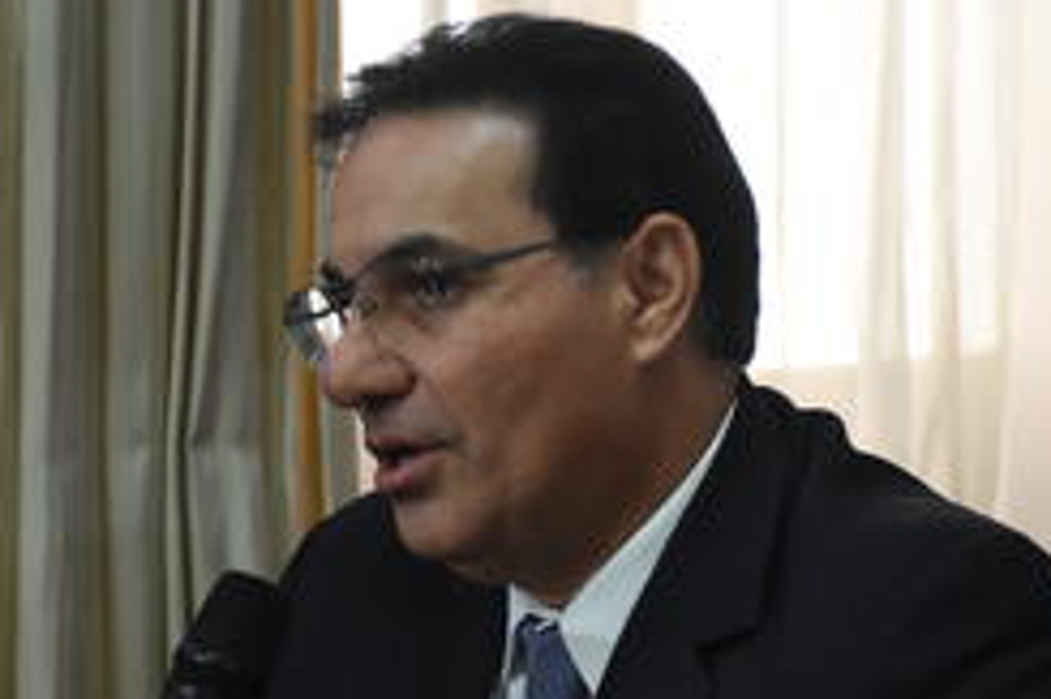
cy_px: 596
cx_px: 592
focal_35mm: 184
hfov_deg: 11.2
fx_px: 5368
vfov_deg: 7.4
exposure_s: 1/60
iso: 1600
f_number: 5
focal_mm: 60
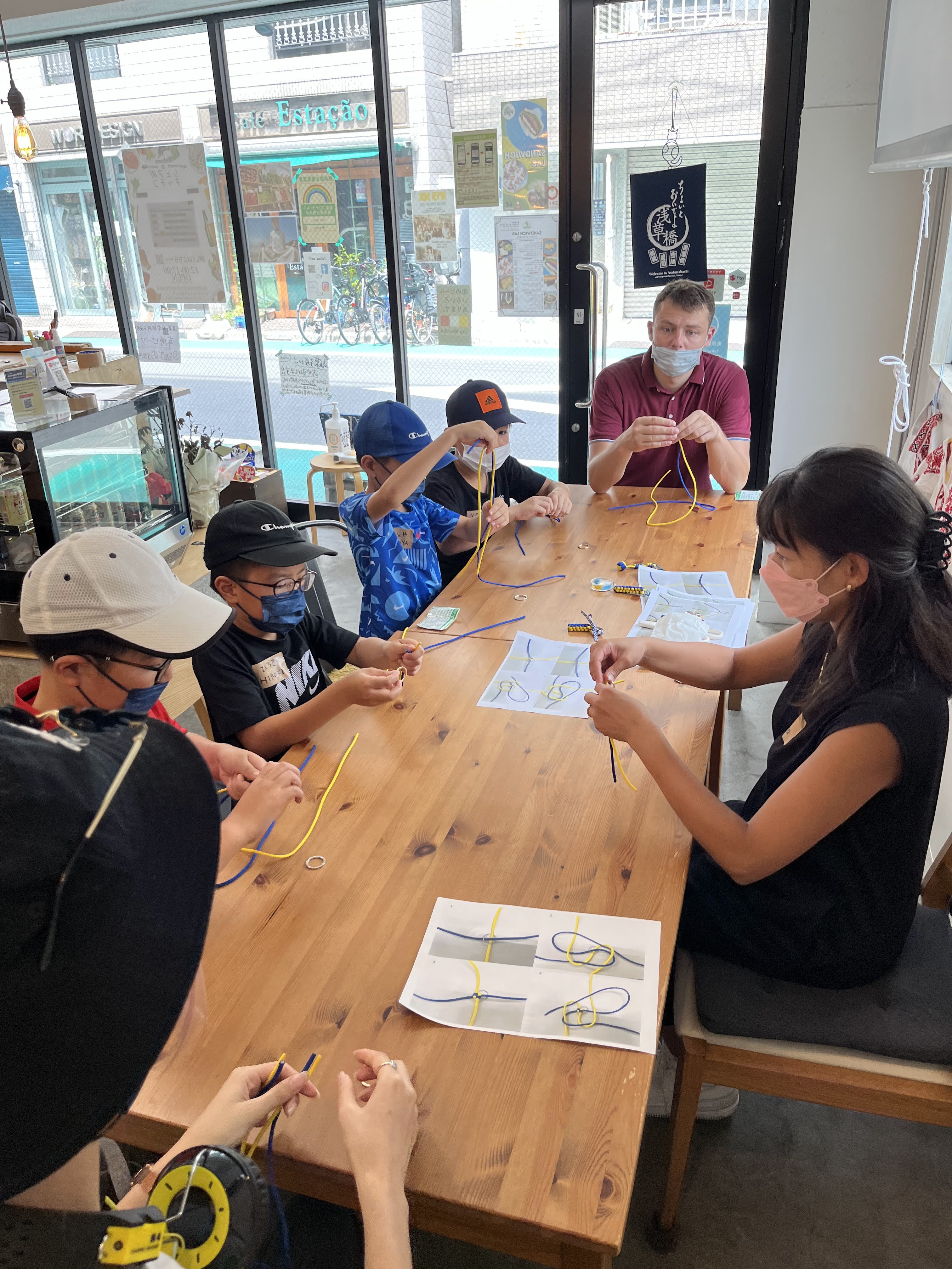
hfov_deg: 53.1
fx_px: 953
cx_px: 476
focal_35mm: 26
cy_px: 634
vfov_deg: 67.3
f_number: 1.6
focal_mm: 5.1
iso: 50
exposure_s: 1/100
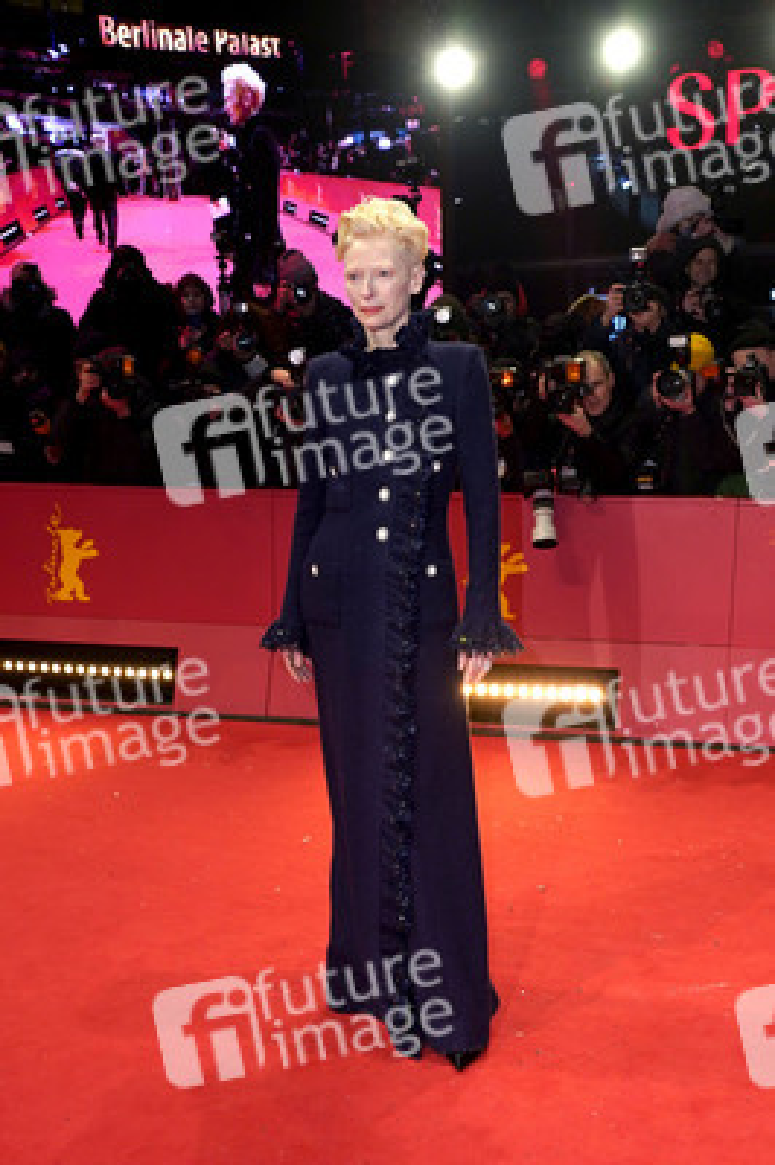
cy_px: 582
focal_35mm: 33
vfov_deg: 57.3
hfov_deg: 39.9
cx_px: 388
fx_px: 1067
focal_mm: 33
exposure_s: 1/160
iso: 640
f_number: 5.6
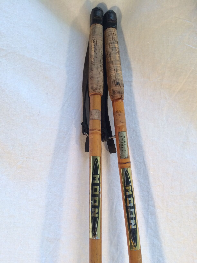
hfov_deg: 48.2
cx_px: 98
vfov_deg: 61.7
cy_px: 132
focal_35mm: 29
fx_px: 220
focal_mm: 4.15
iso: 64
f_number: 2.2
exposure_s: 1/33
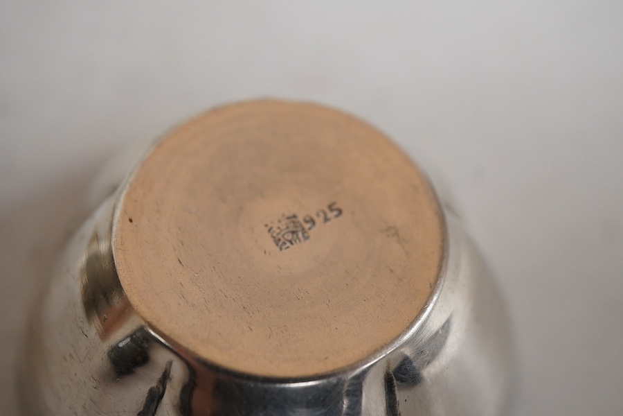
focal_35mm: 45
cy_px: 208
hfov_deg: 43.6
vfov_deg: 29.9
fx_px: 779
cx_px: 312
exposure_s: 1/125
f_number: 10
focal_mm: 30
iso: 1250
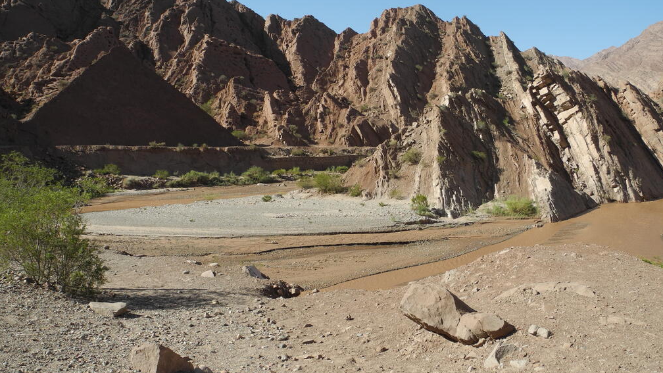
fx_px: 545
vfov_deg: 37.8
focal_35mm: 31
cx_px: 334
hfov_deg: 62.6
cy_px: 171
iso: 100
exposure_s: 1/800
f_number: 3.5
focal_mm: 6
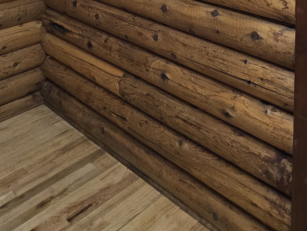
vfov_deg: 25.9
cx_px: 146
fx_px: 373
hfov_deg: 44.8
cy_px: -111
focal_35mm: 42
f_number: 2.2
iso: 200
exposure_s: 1/60
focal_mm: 2.2
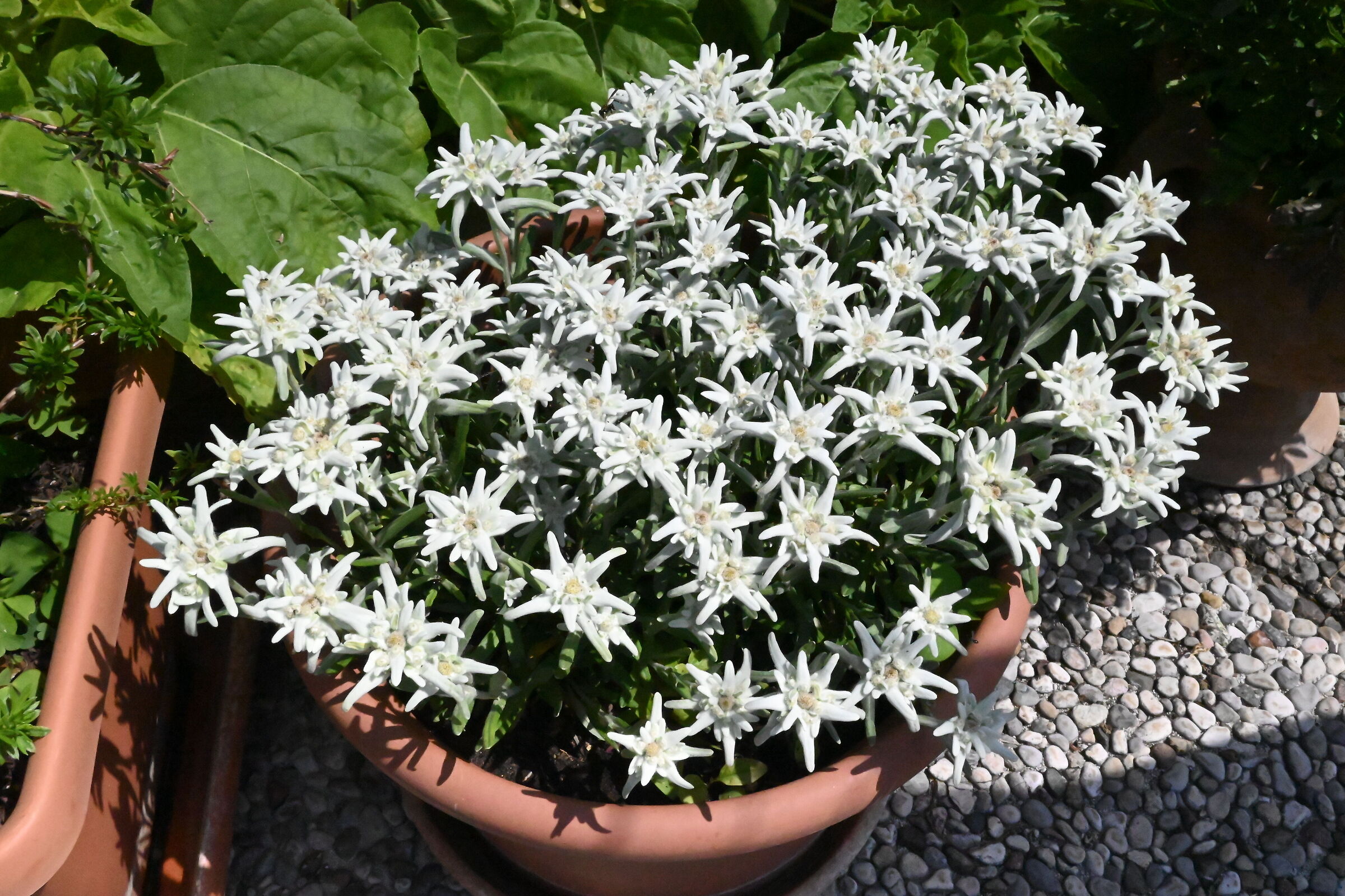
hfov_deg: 54.4
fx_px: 1308
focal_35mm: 35
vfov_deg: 37.9
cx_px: 672
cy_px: 448
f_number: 29
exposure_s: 1/8000
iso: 20000
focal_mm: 35
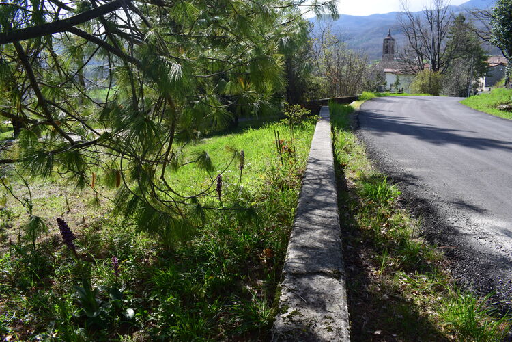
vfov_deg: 47.9
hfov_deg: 67.4
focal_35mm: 27
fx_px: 384
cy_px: 171
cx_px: 256
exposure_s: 1/320
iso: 400
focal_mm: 18
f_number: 10
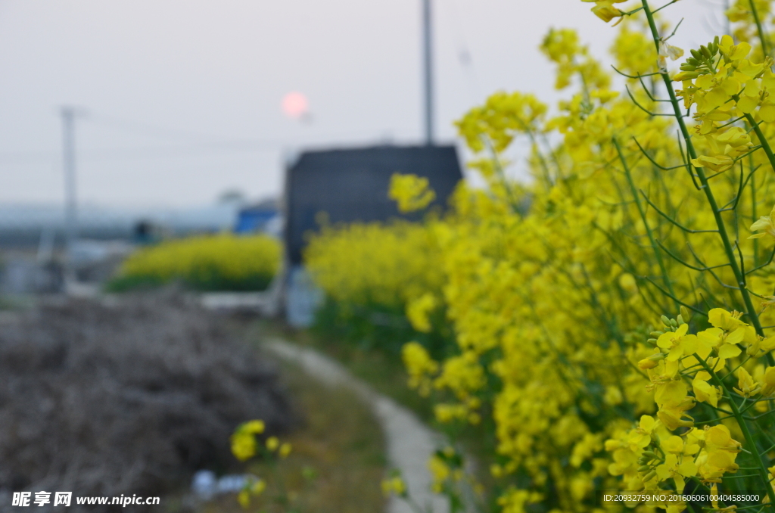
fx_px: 2255
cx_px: 388
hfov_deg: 19.5
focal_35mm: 105
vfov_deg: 13.0
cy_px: 256
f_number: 8
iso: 800
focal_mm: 70
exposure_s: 1/80
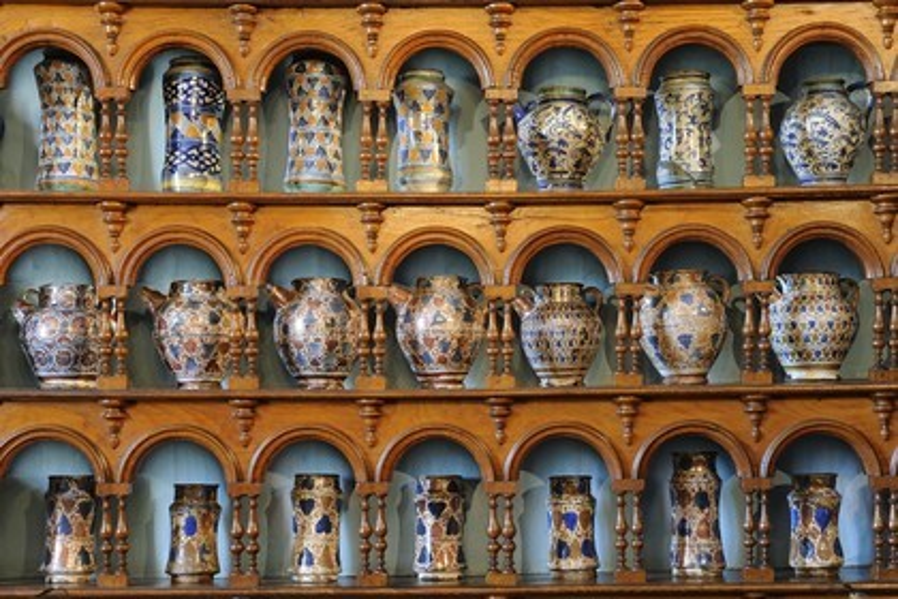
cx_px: 449
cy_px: 300
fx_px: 1048
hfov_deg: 46.4
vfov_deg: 31.9
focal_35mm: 42
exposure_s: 1/2
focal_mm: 42
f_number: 8
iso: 400
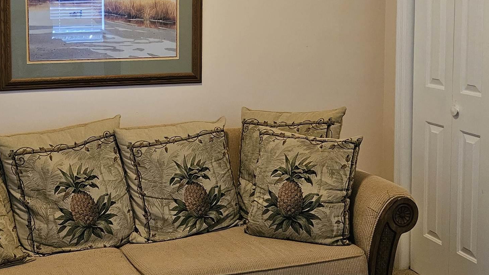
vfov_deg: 22.1
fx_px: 687
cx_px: 198
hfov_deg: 39.0
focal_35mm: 53
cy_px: 31
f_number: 1.8
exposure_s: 1/60
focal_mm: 5.4
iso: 640
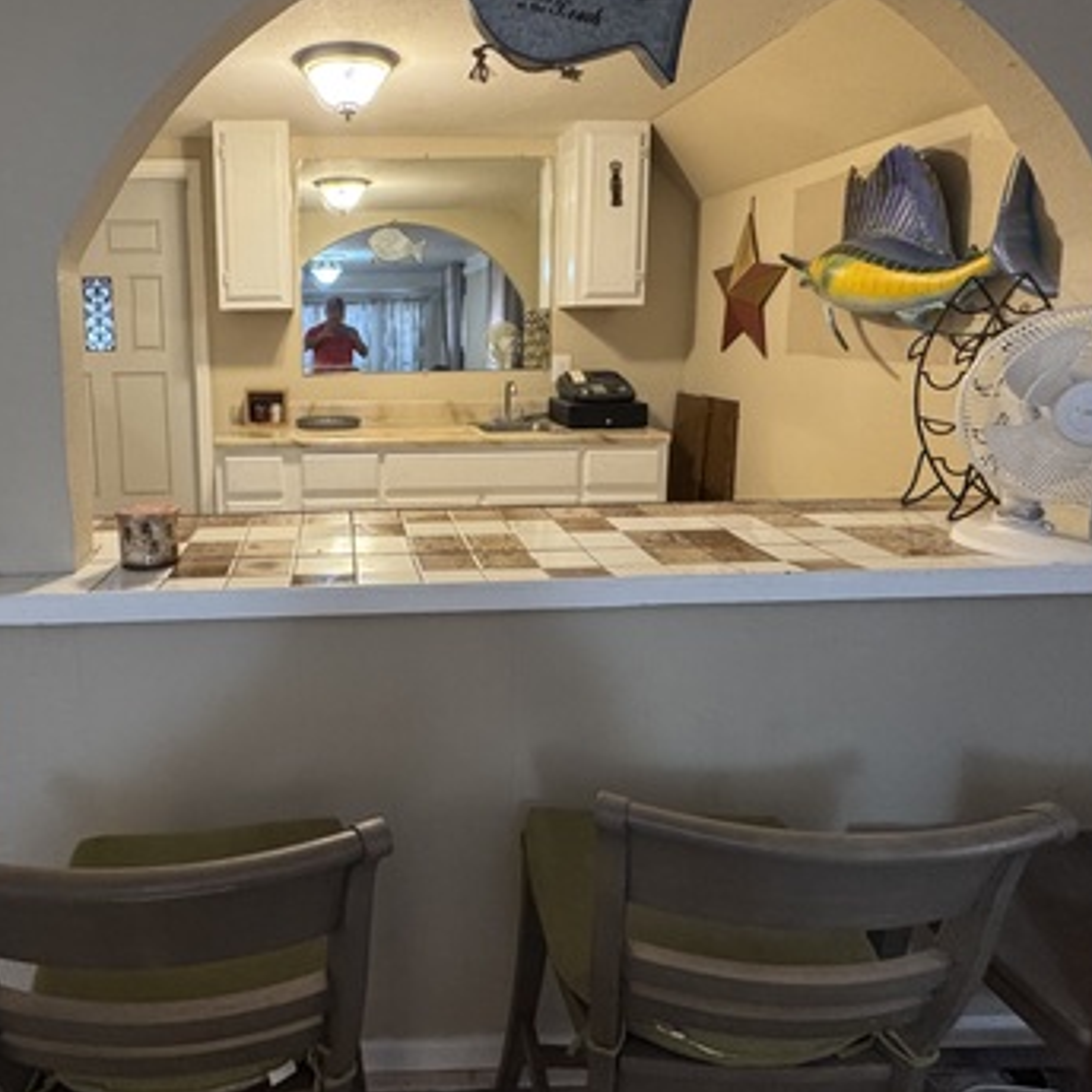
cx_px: 378
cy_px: 448
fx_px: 821
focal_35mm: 23
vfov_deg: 66.7
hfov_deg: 65.7
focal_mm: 2.22
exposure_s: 1/60
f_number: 2.2
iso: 500
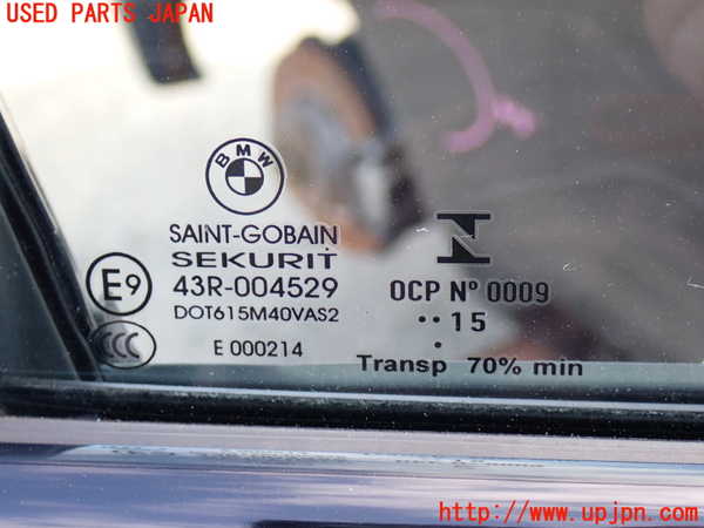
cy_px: 264
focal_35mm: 67
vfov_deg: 21.9
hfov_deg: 29.0
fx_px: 1363
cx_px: 352
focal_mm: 11.88
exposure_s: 1/80
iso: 200
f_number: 3.8
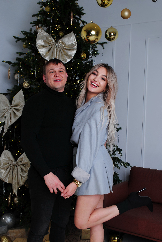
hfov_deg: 29.9
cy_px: 121
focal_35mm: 45
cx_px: 81
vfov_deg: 43.6
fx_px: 303
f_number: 7.1
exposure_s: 1/80
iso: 400
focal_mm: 30
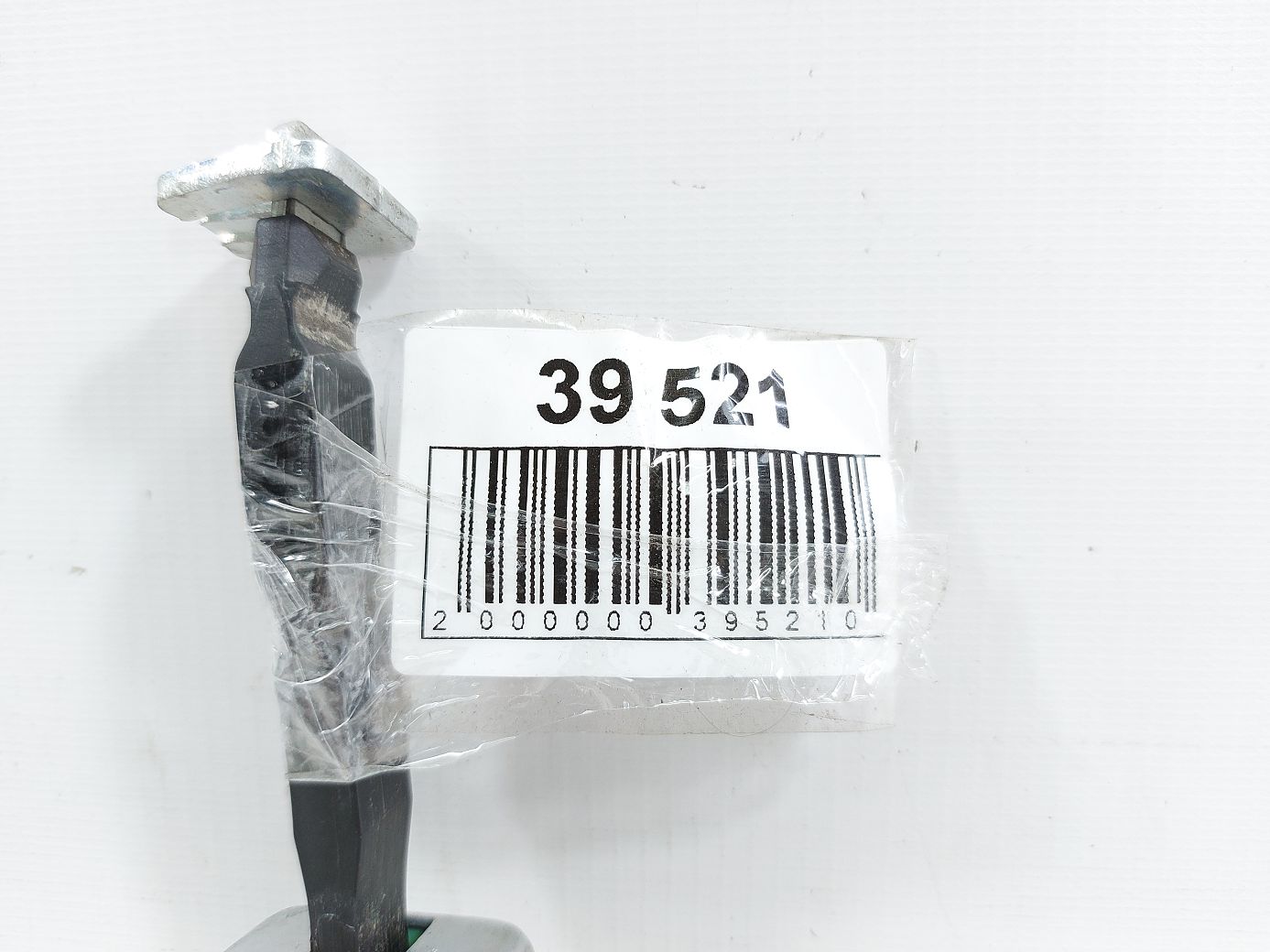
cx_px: 635
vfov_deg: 56.8
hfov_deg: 71.6
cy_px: 476
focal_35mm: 24
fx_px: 880
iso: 80
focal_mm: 5.23
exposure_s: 1/50
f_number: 1.8
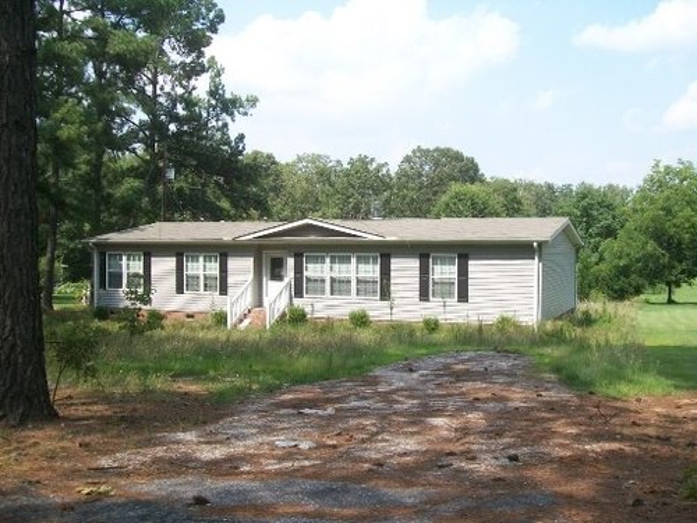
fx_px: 725
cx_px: 348
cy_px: 262
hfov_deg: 51.4
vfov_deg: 39.7
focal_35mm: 36
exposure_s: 1/800
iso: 80
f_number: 2.7
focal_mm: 6
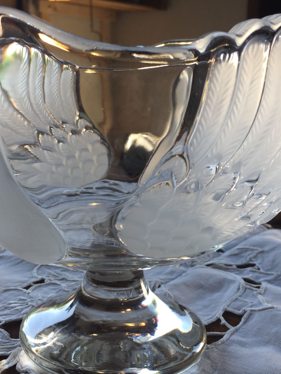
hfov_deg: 29.6
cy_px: 178
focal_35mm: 49
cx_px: 117
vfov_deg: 38.9
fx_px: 530
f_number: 2.2
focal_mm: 4.15
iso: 32
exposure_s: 1/103
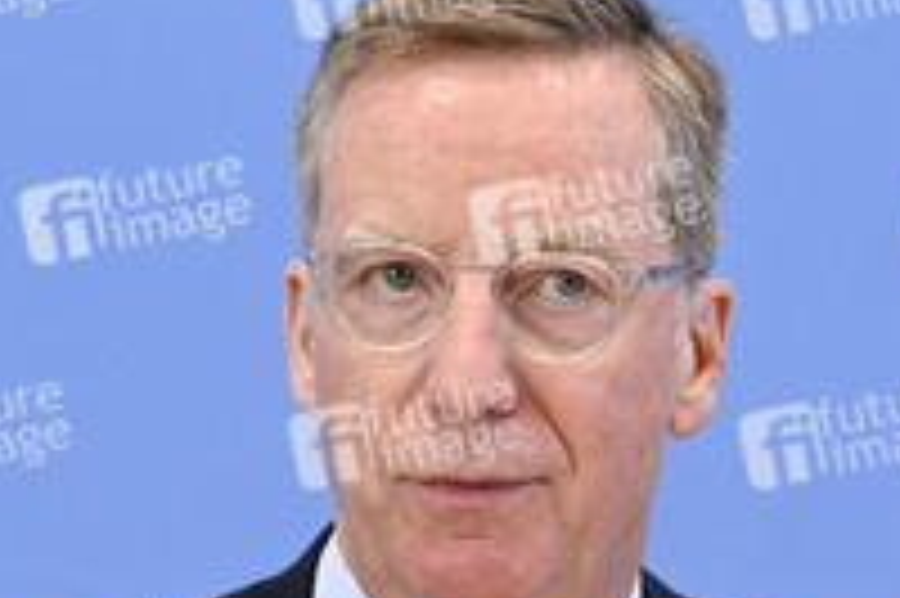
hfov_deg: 9.1
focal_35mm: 226
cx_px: 466
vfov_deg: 6.1
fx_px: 5645
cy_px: 549
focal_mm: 100
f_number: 6.3
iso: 3200
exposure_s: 1/400
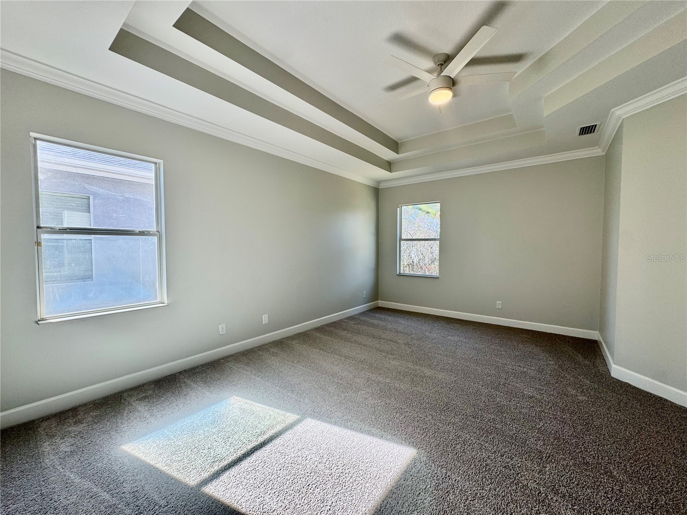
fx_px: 278
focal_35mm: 14
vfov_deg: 85.7
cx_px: 344
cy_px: 258
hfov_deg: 102.1
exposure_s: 1/120
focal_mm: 2.22
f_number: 2.2
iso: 50
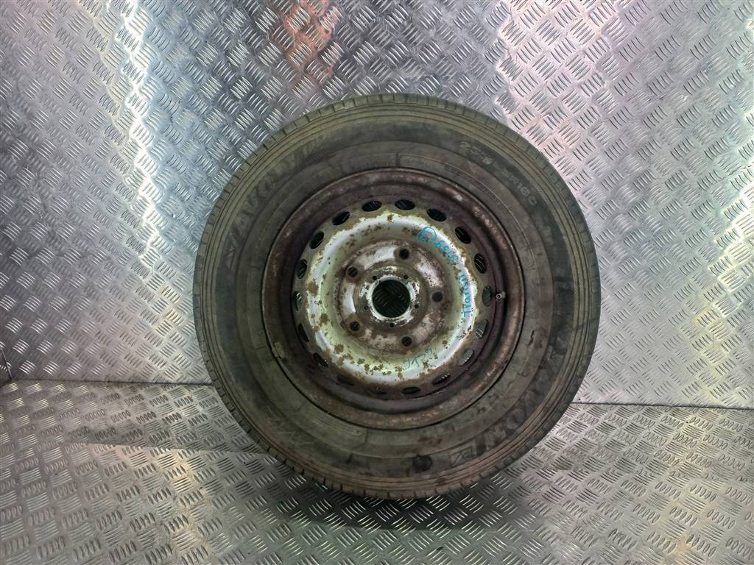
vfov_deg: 54.9
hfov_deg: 69.4
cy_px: 282
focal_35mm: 25
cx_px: 377
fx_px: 545
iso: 32
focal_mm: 4.6
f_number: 1.8
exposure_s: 1/50
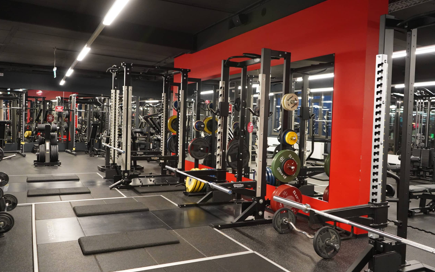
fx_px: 356
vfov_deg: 41.8
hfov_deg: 62.9
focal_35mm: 30
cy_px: 136
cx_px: 219
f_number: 3.5
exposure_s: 1/160
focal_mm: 29
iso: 5000
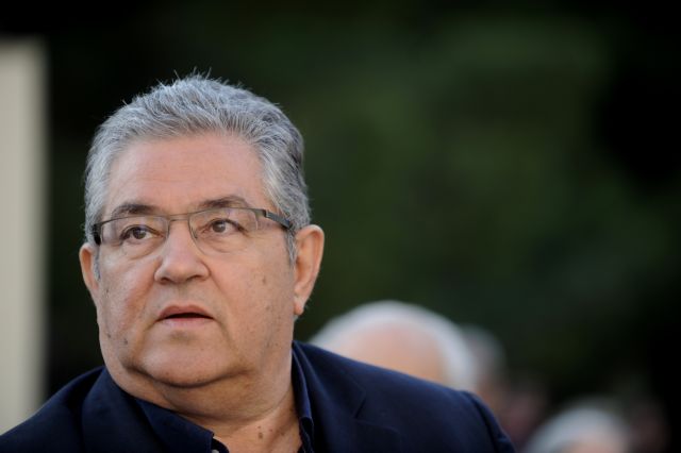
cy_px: 226
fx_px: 2836
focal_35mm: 150
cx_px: 340
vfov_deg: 9.1
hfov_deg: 13.7
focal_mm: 150
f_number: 2.8
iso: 400
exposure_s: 1/640
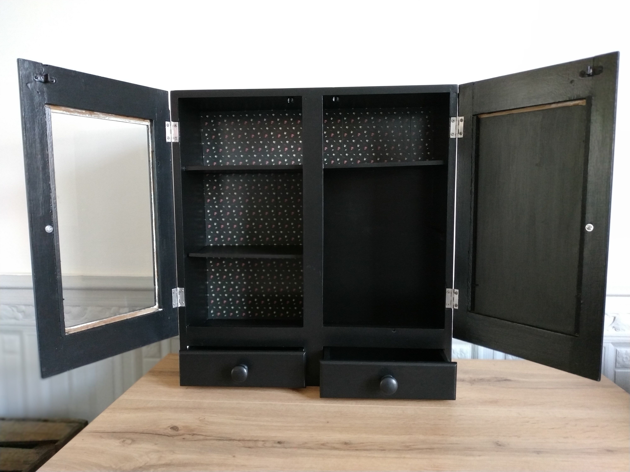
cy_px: 236
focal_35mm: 24
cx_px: 315
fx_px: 437
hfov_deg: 71.6
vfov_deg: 56.8
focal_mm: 3.94
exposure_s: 1/20
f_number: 1.9
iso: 500
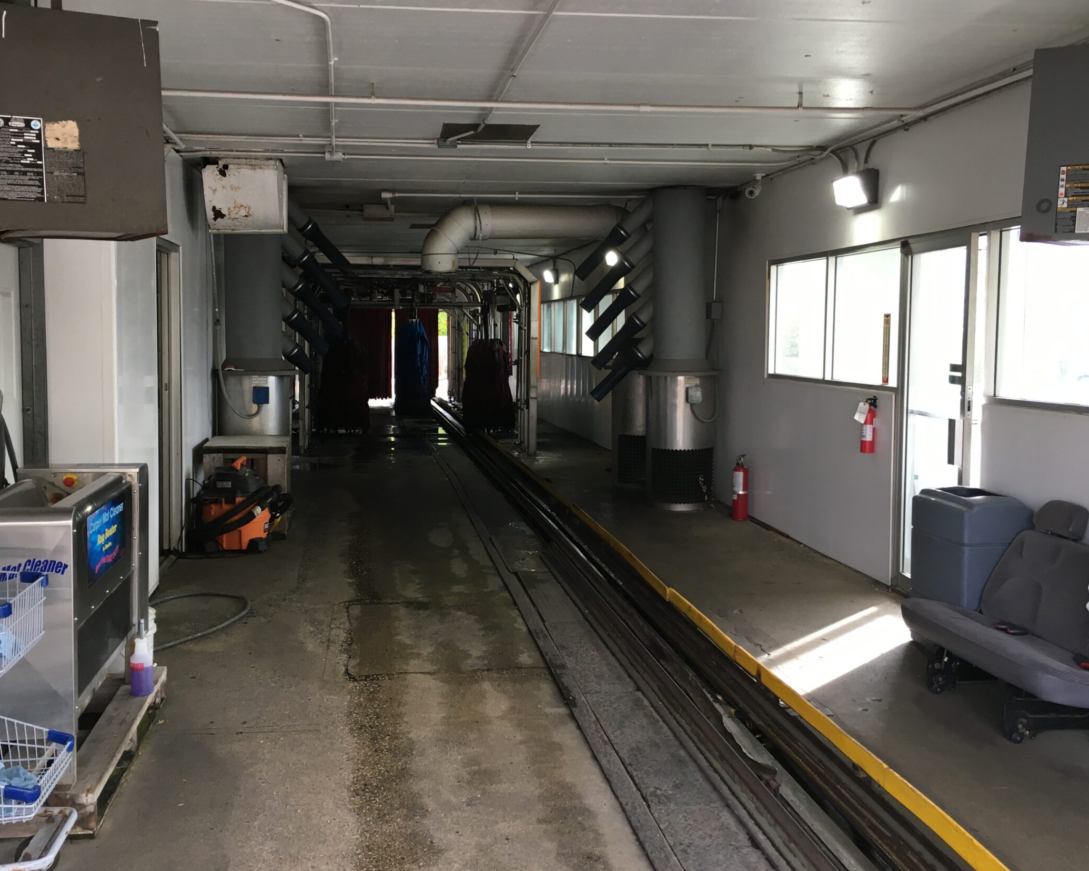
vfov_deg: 42.2
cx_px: 520
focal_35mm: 35
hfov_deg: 51.5
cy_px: 404
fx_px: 1128
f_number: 2.2
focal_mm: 4.15
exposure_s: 1/40
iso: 25
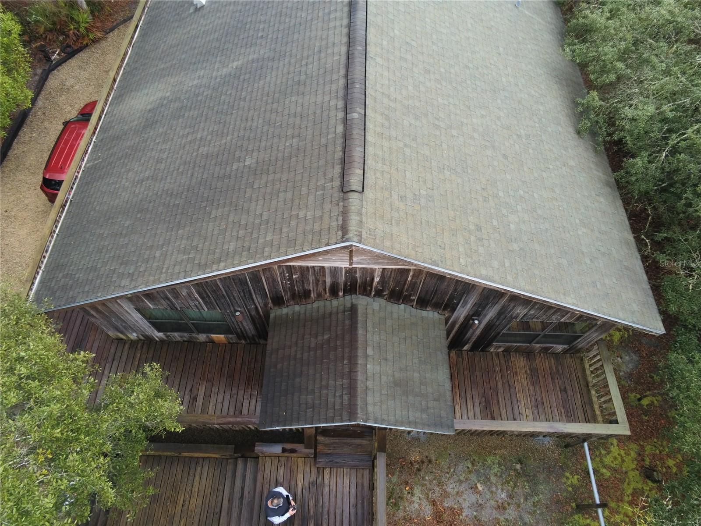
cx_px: 350
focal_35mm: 23
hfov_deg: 73.9
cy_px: 263
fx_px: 466
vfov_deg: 58.9
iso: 136
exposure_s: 1/120
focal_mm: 4
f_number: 2.4
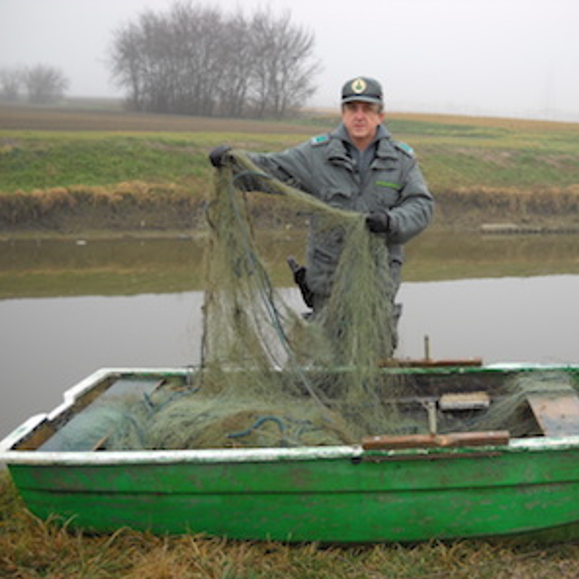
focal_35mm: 49
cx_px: 376
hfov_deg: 34.4
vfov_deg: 34.7
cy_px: 290
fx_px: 927
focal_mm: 6.72
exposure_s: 1/60
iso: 70
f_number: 3.1
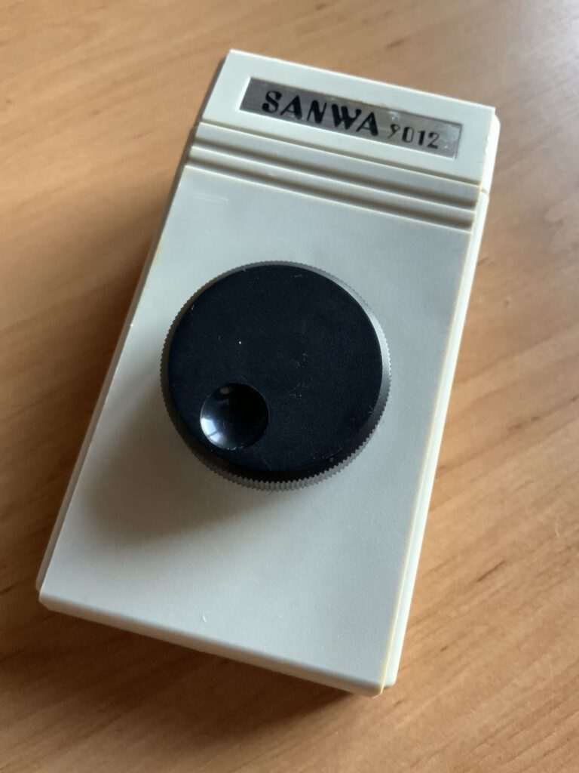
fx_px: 647
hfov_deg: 48.2
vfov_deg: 61.7
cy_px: 386
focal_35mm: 29
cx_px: 290
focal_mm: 3
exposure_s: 1/40
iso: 200
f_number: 1.8
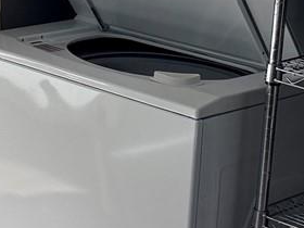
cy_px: -72
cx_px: -218
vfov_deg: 10.6
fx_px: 1203
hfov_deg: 13.2
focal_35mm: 137
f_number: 1.78
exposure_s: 1/440
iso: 100
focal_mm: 6.76
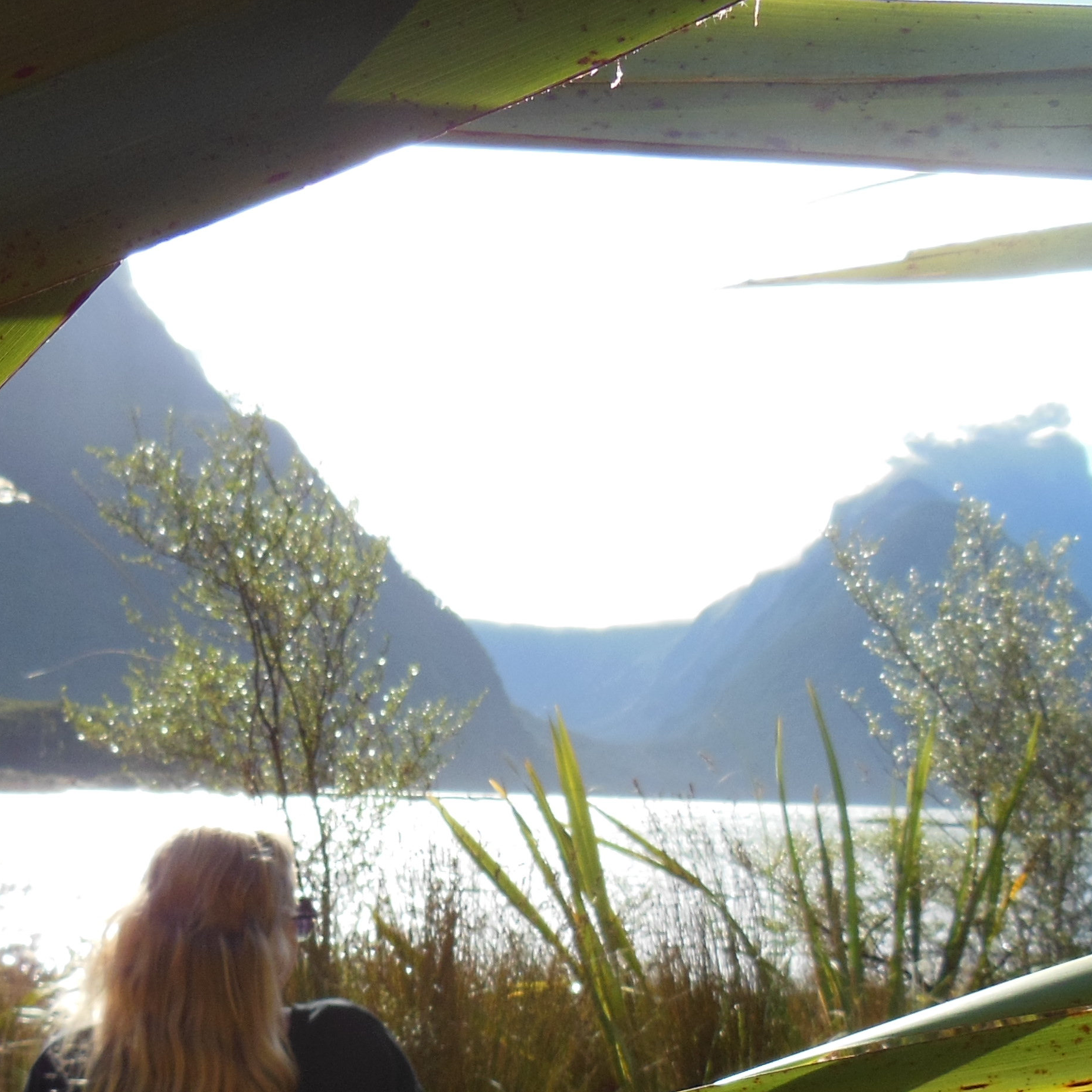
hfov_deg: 30.9
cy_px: 926
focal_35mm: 55
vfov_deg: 30.1
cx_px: 390
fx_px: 1963
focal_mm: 4.5
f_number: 3.5
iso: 125
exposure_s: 1/640
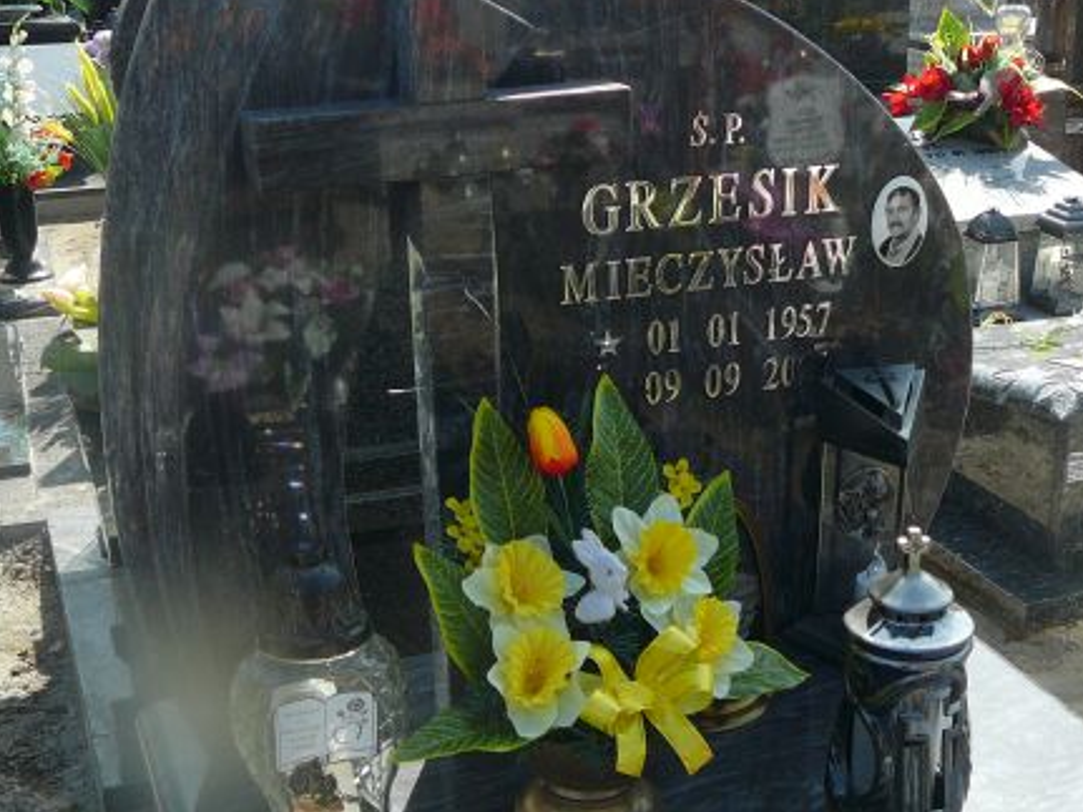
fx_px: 1626
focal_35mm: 52
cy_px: 533
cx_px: 641
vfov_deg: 27.9
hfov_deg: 36.7
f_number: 2.8
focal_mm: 5.2
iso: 80
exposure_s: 1/500
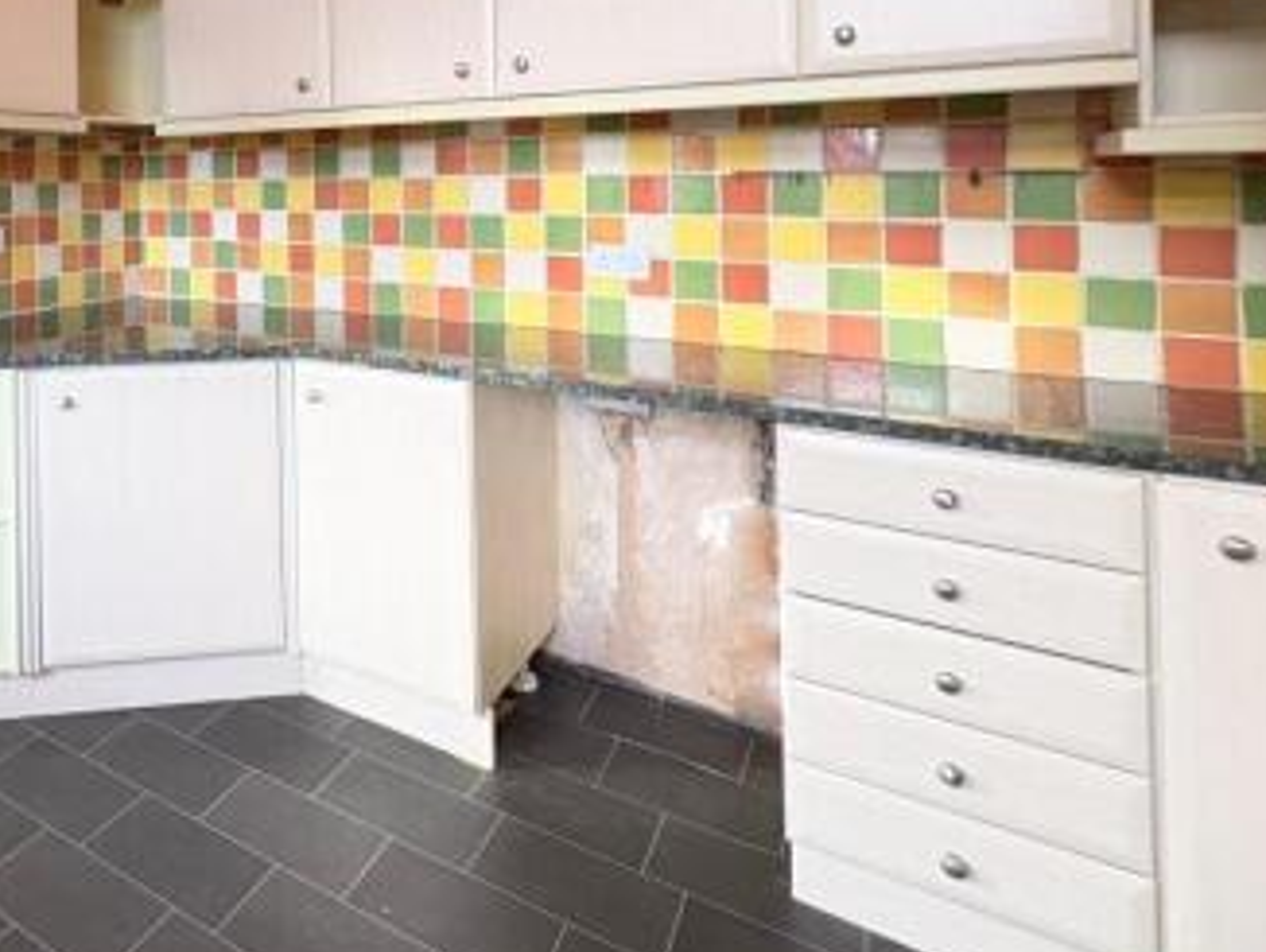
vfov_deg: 51.2
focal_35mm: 25
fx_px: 915
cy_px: 177
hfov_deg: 61.3
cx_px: 188
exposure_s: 1/60
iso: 320
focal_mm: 2.22
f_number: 2.2
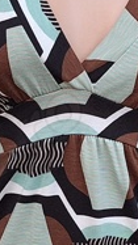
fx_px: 873
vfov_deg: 15.8
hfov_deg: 9.0
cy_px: 220
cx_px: 93
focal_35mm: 134
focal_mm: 5.54
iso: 64
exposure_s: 1/50
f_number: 1.8
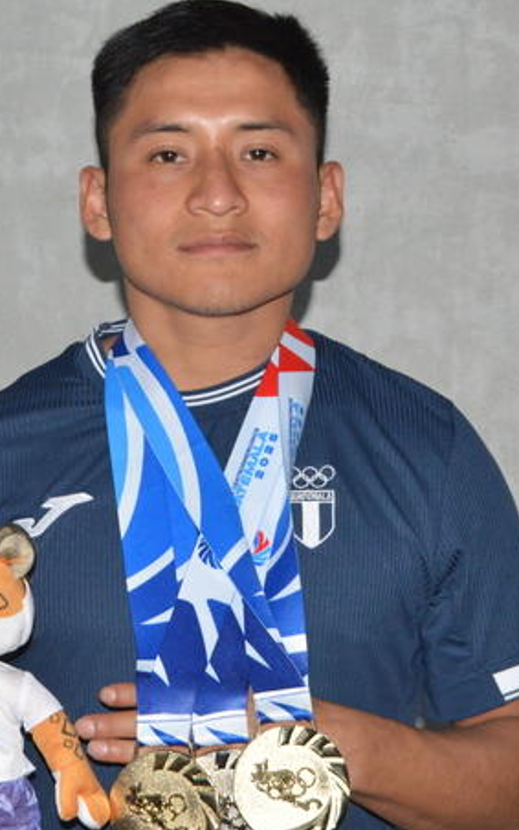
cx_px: 292
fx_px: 2012
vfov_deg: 23.2
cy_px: 513
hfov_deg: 14.7
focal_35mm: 89
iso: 800
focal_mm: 28
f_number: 8
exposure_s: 1/125
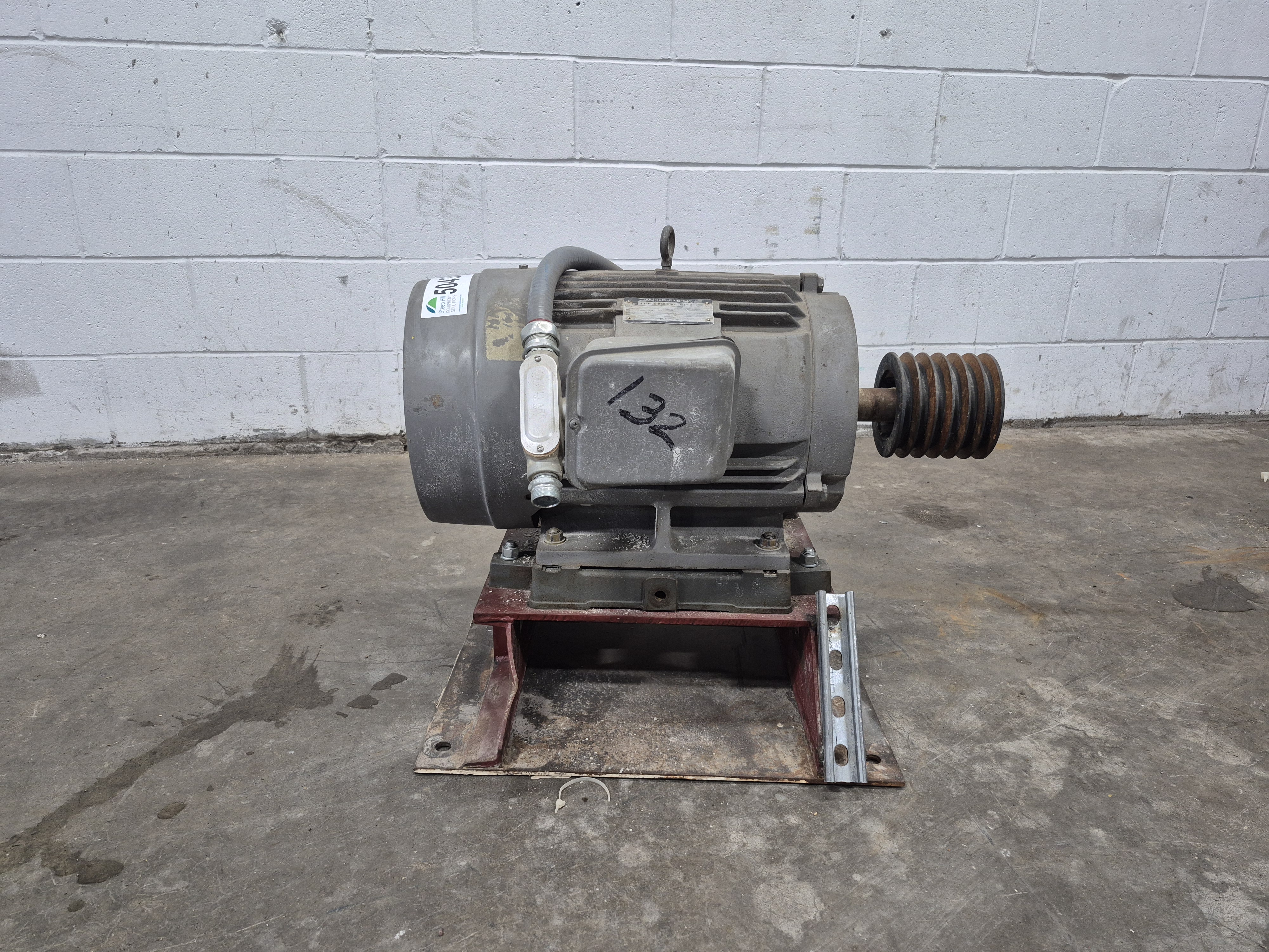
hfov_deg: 73.9
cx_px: 634
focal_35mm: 23
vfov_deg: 58.9
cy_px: 476
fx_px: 843
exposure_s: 1/120
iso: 320
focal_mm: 5.4
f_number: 1.8
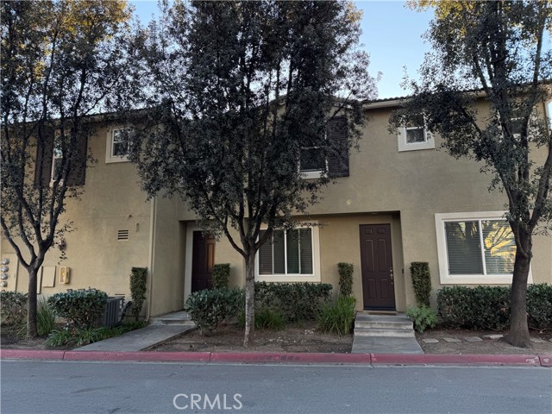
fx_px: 383
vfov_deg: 56.8
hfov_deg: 71.6
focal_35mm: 24
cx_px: 276
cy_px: 207
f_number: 1.78
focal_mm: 6.76
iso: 80
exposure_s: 1/263
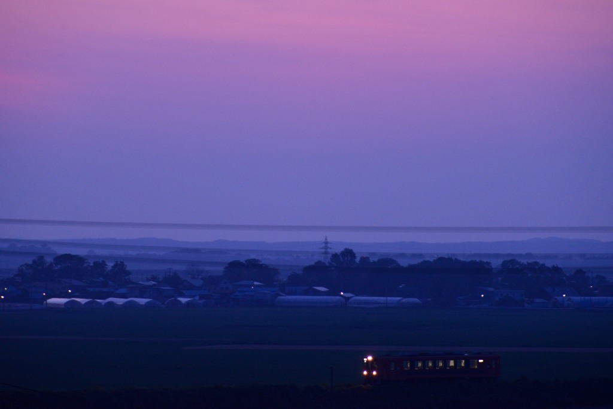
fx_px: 6812
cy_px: 204
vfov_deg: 3.4
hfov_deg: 5.2
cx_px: 306
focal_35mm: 400
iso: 2500
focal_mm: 400
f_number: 5.6
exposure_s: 1/60
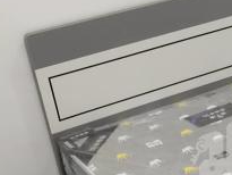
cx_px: 281
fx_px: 758
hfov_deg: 16.6
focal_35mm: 113
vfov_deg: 13.0
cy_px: 153
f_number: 1.8
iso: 245
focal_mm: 4.27
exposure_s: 1/50
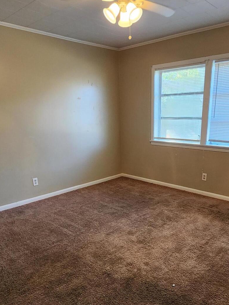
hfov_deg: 54.7
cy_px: 187
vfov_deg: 68.5
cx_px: 129
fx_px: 221
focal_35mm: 25
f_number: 2.2
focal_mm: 2.2
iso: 400
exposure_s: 1/30
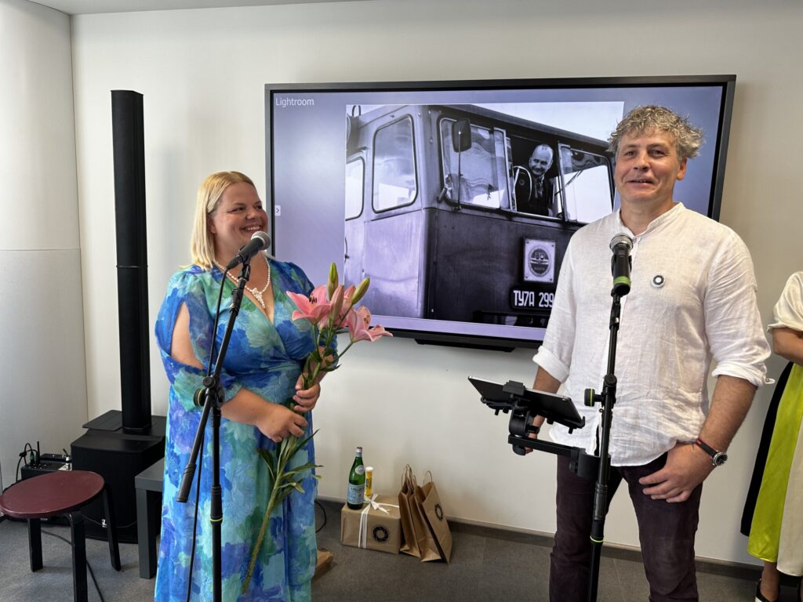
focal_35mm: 24
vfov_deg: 56.8
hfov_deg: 71.6
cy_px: 301
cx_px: 402
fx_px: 557
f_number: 1.78
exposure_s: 1/90
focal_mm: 6.86
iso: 64
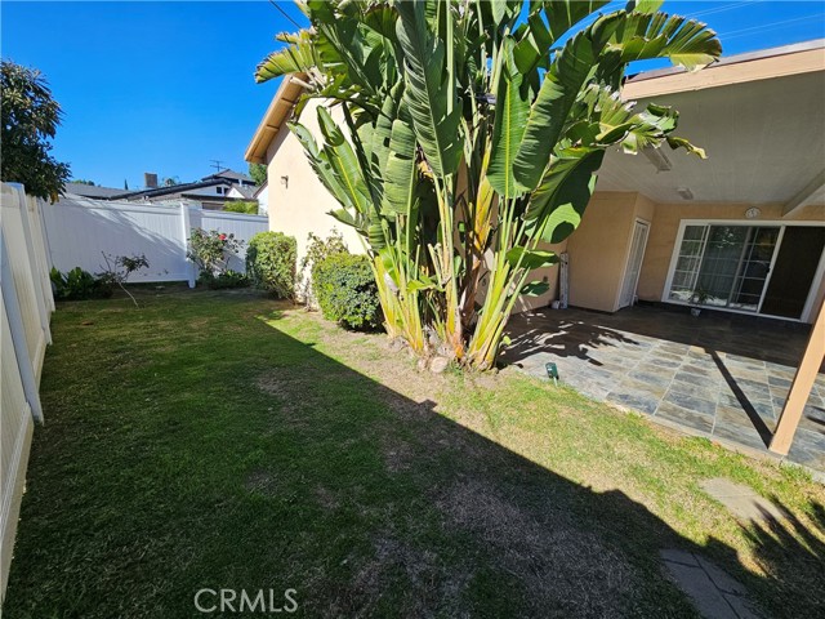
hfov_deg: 106.2
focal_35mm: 13
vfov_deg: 89.9
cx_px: 412
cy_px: 310
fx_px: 310
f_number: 2.2
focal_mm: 2.2
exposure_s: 1/1550
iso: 50
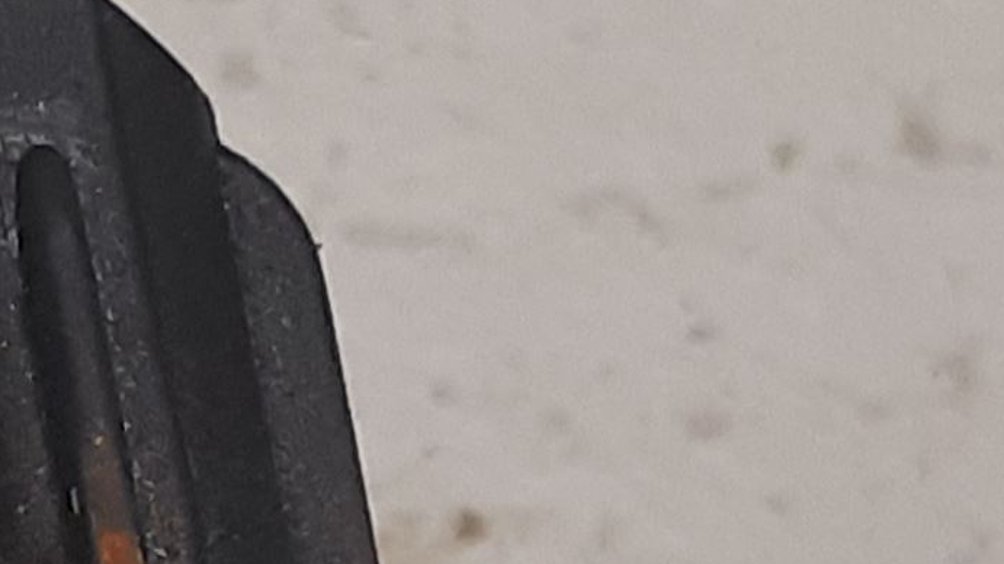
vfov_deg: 14.2
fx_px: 2235
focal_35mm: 84
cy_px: 548
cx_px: 137
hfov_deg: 24.7
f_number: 1.7
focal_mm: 3.93
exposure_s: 1/50
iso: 160
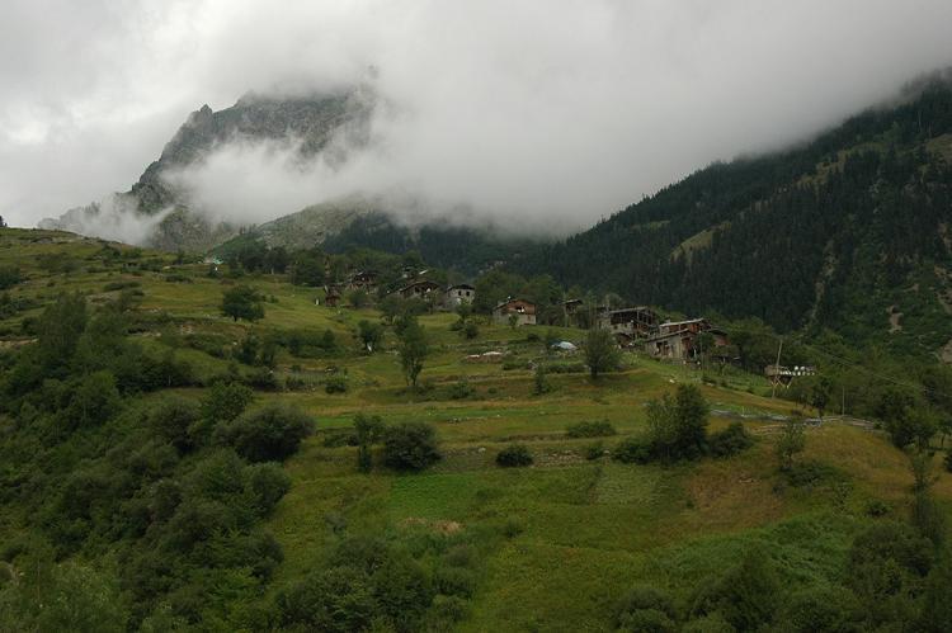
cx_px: 476
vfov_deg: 25.7
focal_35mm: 52
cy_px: 316
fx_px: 1387
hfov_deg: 37.9
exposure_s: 1/250
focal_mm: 35
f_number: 8
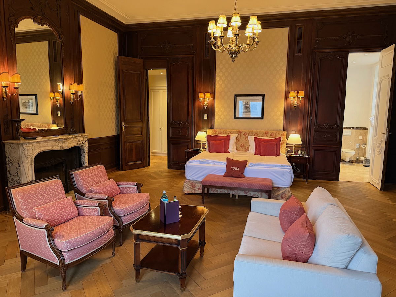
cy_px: 148
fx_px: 275
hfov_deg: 71.6
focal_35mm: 24
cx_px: 198
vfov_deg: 56.8
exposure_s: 1/50
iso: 400
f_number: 1.78
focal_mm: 6.76
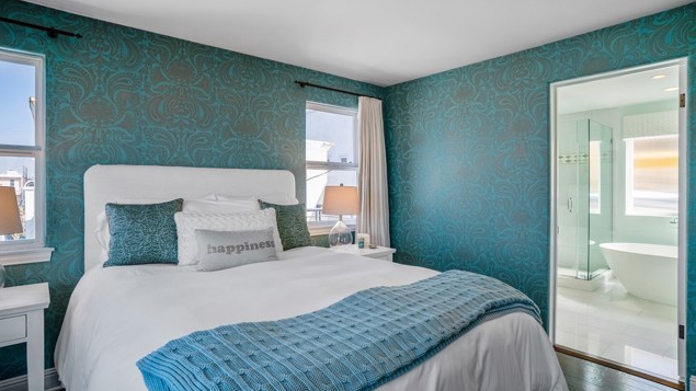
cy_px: 189
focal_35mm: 19
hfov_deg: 89.6
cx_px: 346
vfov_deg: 58.3
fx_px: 351
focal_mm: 18
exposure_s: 1/1250
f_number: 8
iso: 200
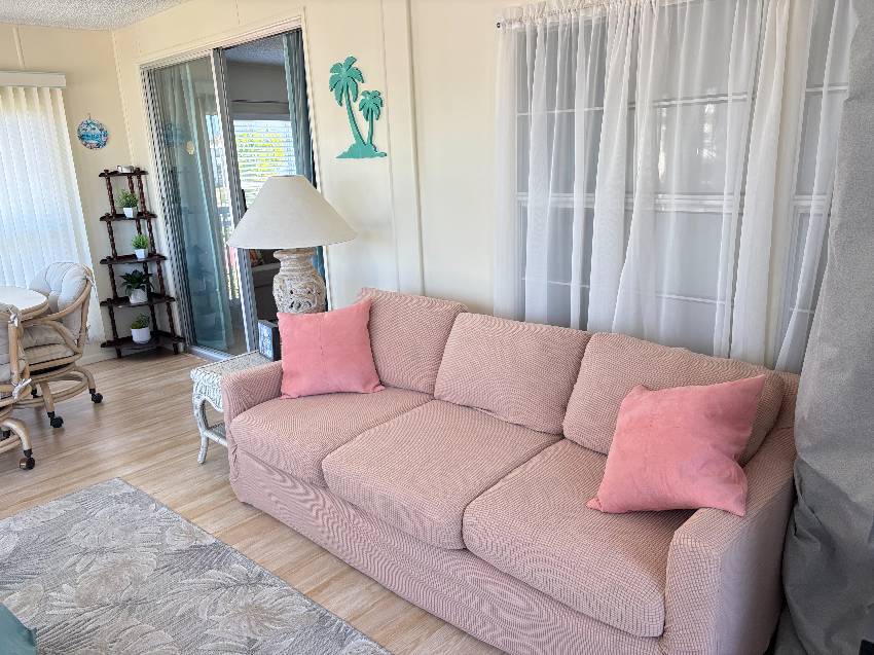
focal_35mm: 26
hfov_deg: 67.3
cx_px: 437
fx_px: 656
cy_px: 328
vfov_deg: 53.0
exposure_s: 1/147
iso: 100
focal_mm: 5.96
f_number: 1.6
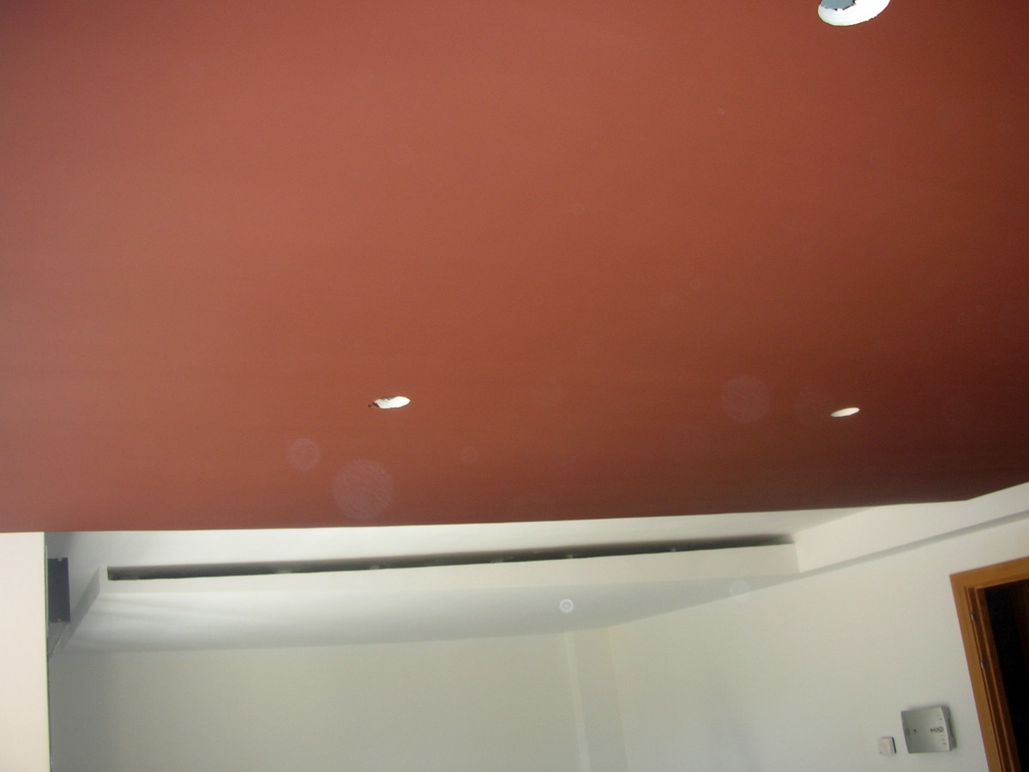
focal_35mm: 35
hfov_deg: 52.6
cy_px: 386
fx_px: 1040
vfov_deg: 40.7
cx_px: 514
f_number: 3
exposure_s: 1/30
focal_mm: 5.8
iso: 58
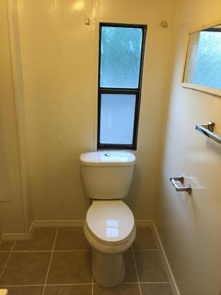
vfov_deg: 61.7
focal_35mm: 29
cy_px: 148
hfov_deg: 48.2
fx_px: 247
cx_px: 110
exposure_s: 1/30
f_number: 2.2
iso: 50
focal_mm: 4.15
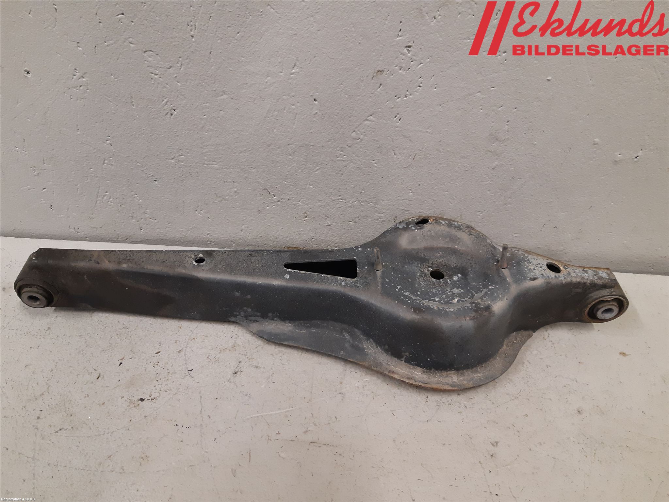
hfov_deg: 67.3
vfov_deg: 53.1
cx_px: 334
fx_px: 502
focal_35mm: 26
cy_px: 251
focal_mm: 3.93
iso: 200
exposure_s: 1/50
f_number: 1.7
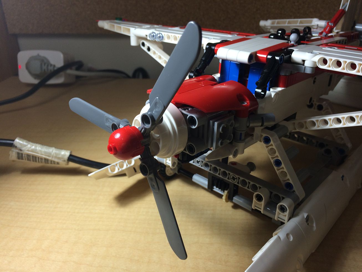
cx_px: 181
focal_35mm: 29
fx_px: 303
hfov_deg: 61.7
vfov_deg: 48.2
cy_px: 136
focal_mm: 4.15
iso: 40
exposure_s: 1/60
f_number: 2.2
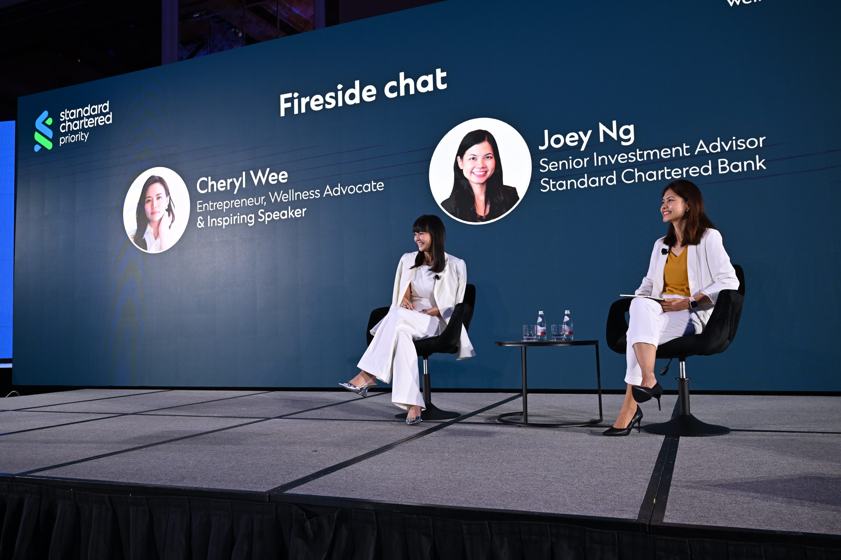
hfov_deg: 61.9
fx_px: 701
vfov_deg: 43.6
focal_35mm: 30
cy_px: 280
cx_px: 420
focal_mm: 30
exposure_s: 1/120
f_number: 5.6
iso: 1250
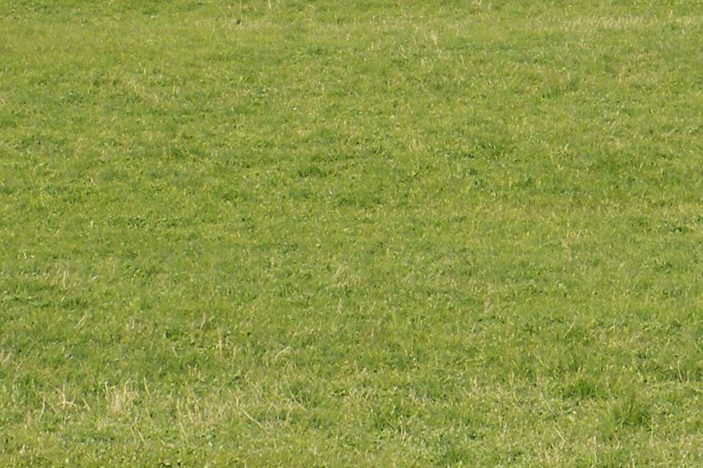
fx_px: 6853
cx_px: 468
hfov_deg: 5.9
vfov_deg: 3.9
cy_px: -207
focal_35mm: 351
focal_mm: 18.8
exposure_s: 1/272
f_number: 5.6
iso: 64
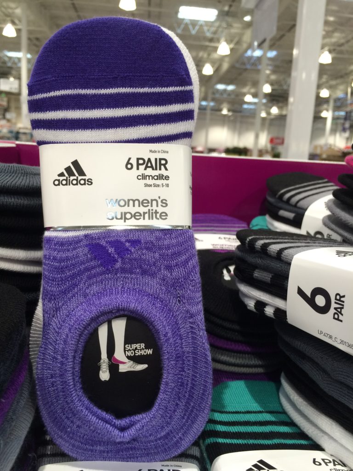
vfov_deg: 61.7
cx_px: 176
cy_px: 236
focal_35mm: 29
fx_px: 394
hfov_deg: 48.2
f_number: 2.2
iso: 64
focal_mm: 4.15
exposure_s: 1/30
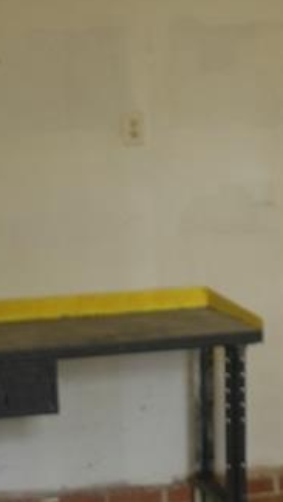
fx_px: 1320
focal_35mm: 99
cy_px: 168
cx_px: 230
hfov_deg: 12.2
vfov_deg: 21.5
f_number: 3.8
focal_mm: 20
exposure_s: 1/4
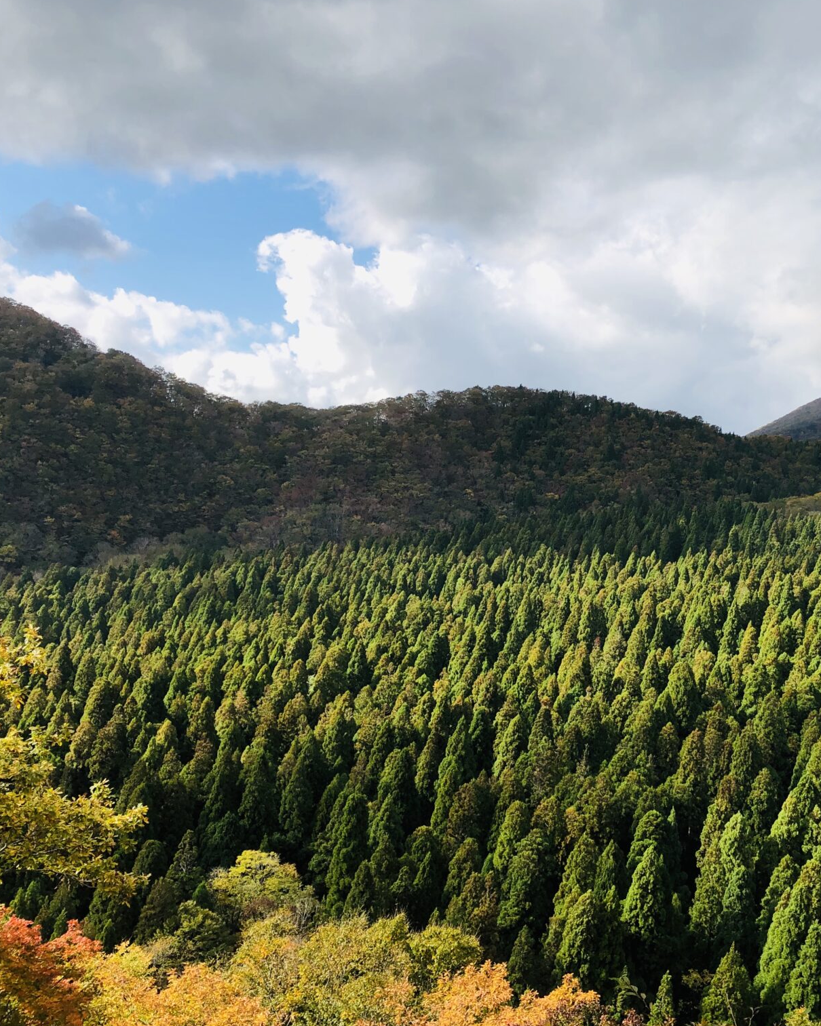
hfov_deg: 39.3
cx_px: 594
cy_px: 511
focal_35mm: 37
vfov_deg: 49.1
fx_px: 1124
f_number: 1.8
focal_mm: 3.99
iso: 20
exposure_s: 1/1230
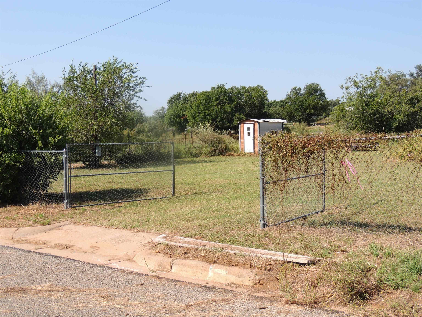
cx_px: 211
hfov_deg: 40.4
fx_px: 573
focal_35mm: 47
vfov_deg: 30.9
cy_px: 158
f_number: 3.5
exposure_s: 1/800
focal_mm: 8.3
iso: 100
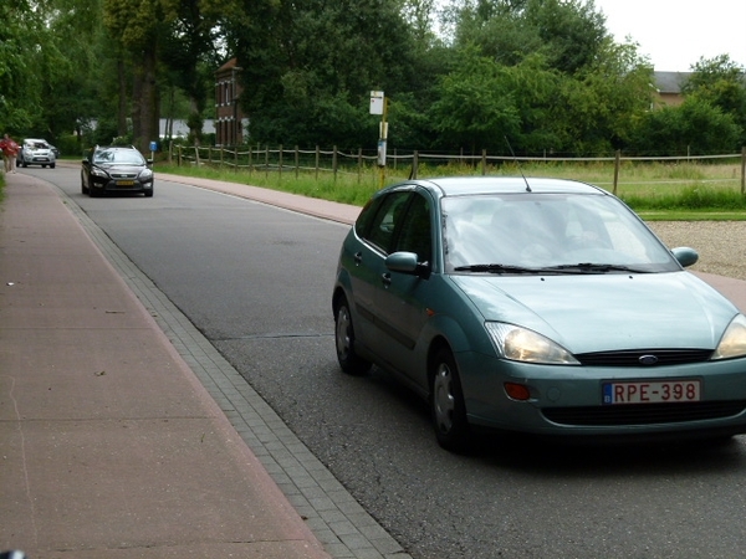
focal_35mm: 64
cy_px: 280
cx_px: 373
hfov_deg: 30.3
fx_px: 1379
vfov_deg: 22.9
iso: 100
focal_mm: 11.6
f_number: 4
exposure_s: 1/320
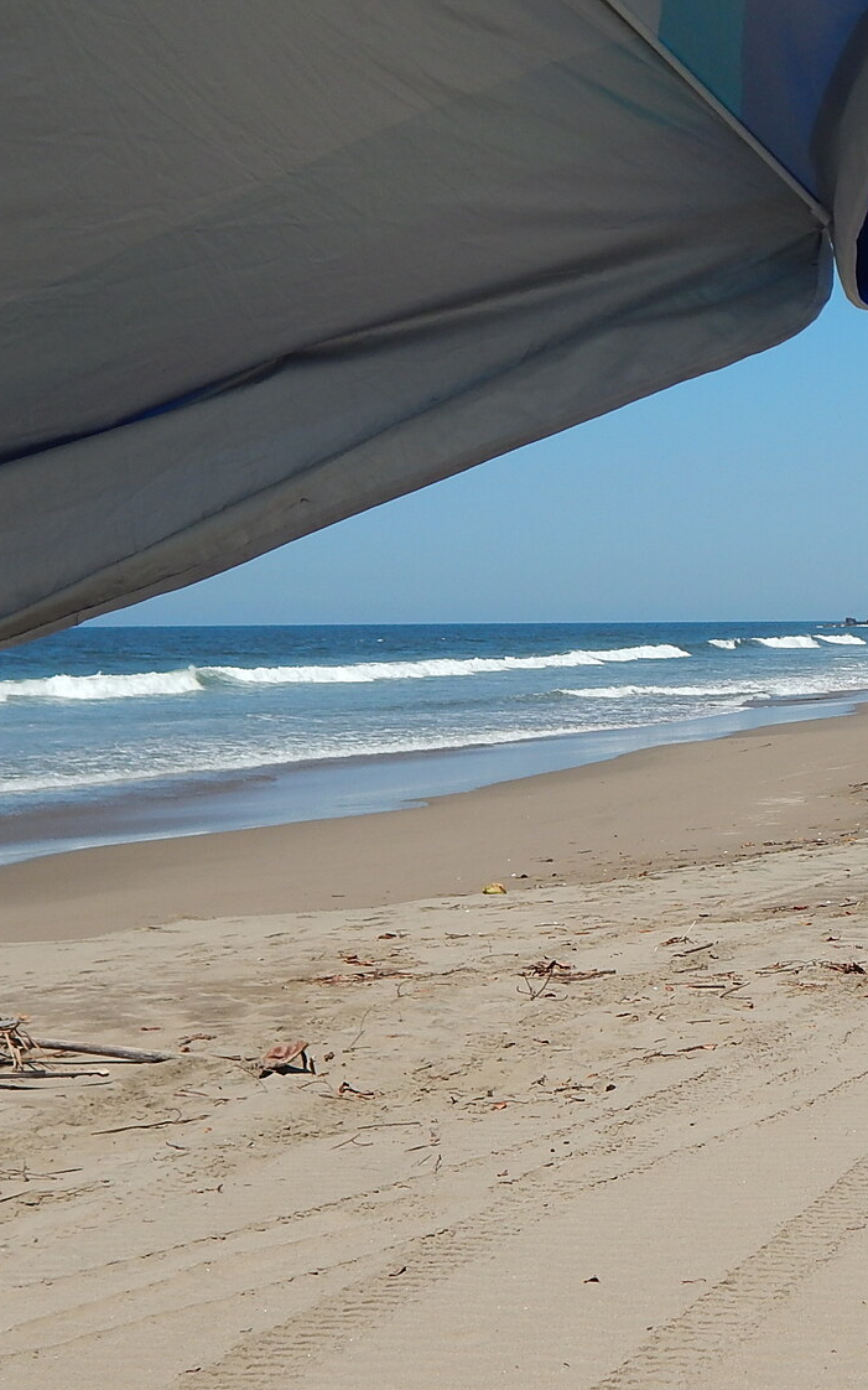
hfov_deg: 19.4
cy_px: 730
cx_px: 877
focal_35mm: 65
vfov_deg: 31.5
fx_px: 2461
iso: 125
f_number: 7.1
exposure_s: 1/500
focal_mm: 7.7
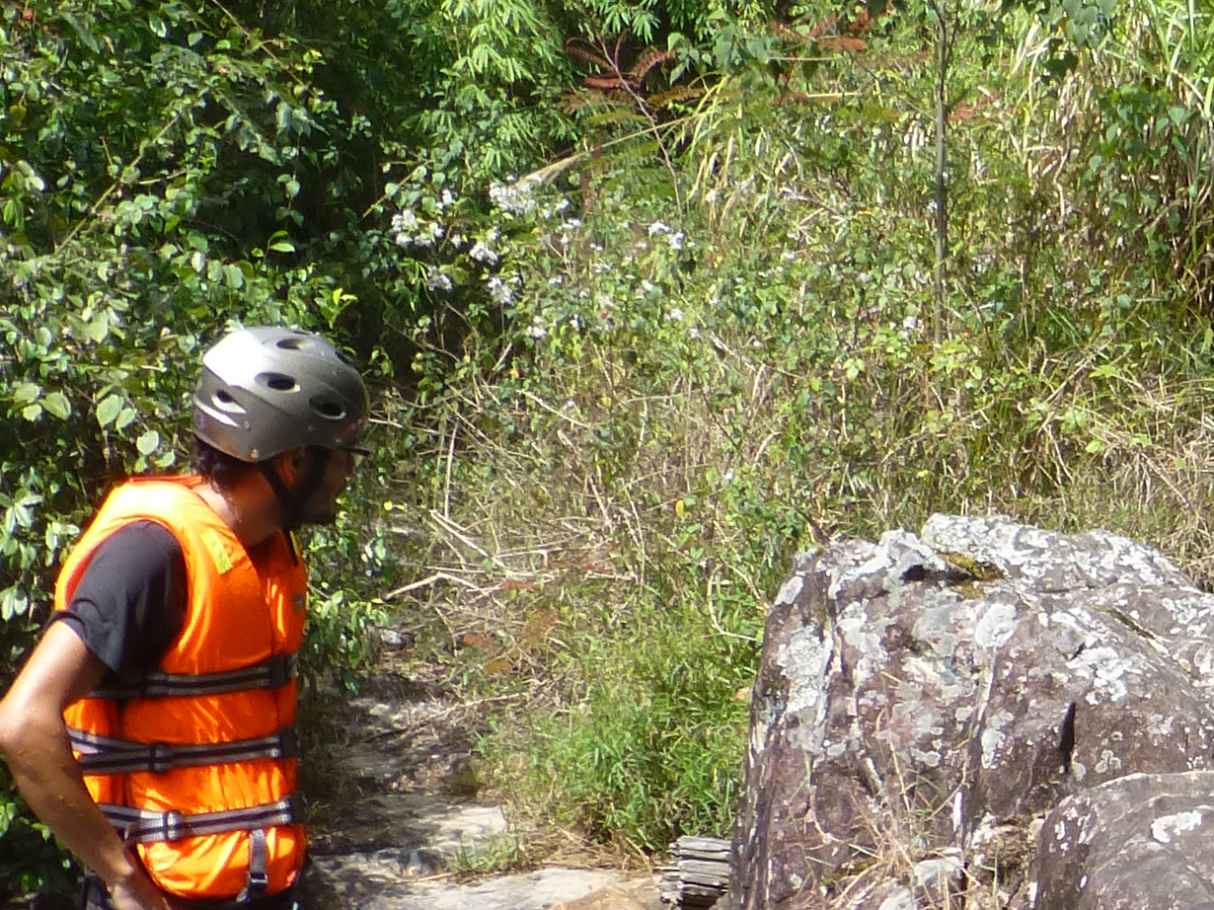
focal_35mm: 137
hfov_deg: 14.0
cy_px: 733
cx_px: 1422
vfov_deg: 10.8
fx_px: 4804
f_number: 3.9
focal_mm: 6.9
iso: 100
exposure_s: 1/400
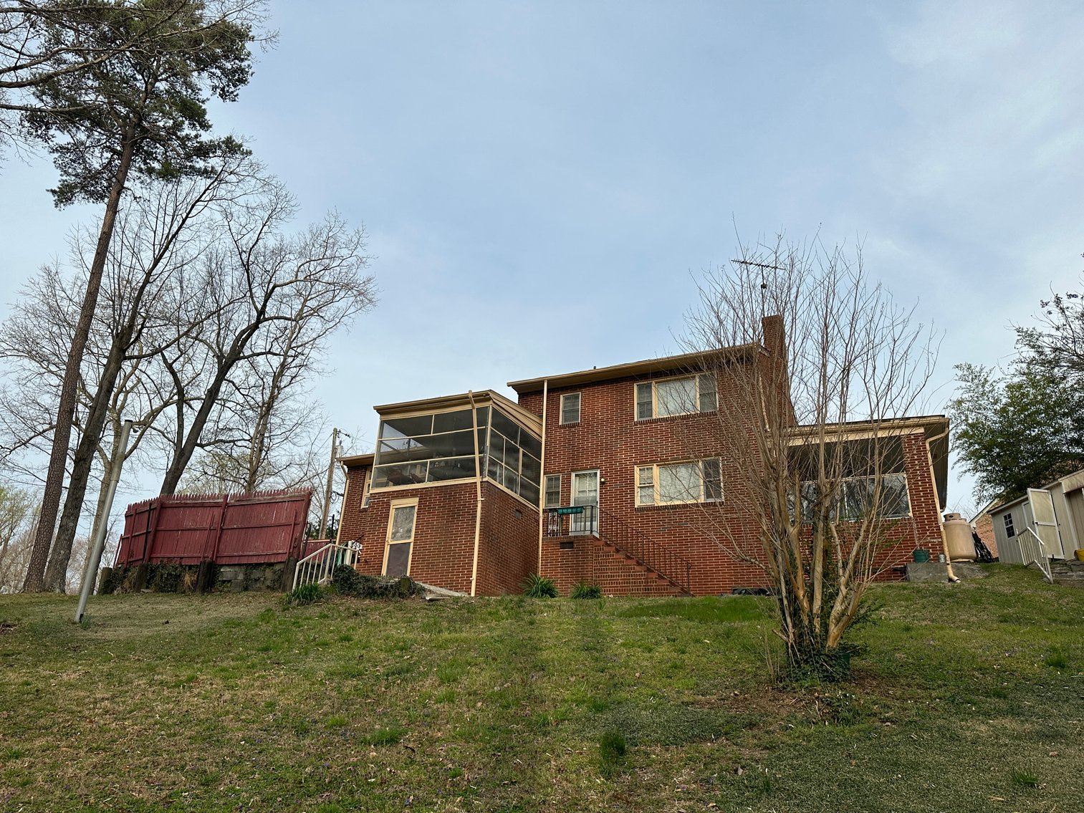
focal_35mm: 24
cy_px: 406
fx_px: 752
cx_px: 542
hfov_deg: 71.6
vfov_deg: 56.8
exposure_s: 1/3247
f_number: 1.78
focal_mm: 6.86
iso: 80
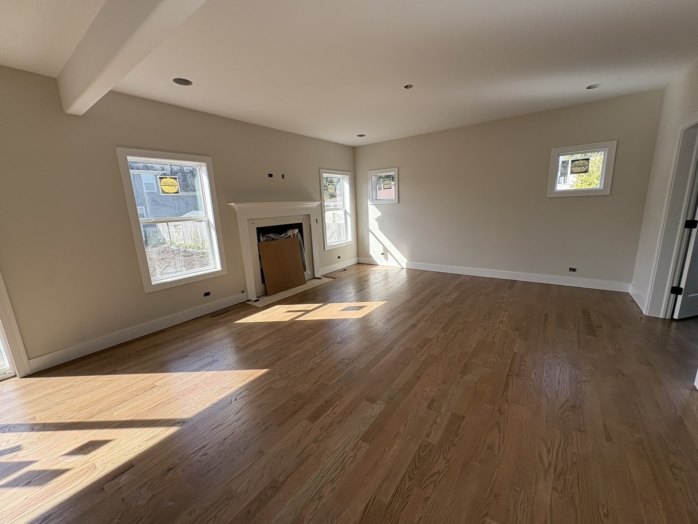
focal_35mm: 14
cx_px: 349
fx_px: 282
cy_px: 262
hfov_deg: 102.1
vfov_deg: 85.7
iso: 64
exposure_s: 1/384
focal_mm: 2.22
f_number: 2.2
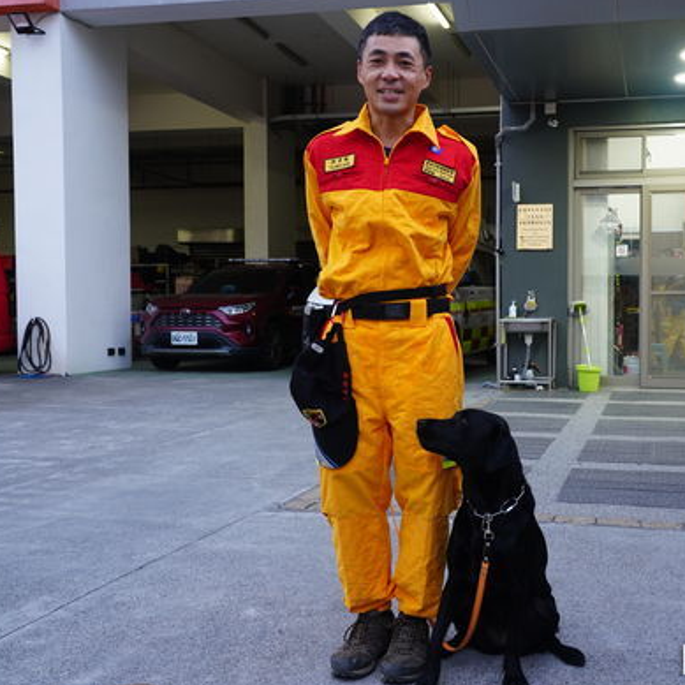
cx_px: 475
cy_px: 343
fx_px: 851
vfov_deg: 43.9
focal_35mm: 38
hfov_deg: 43.0
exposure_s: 1/30
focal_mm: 29
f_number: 6.3
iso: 1600
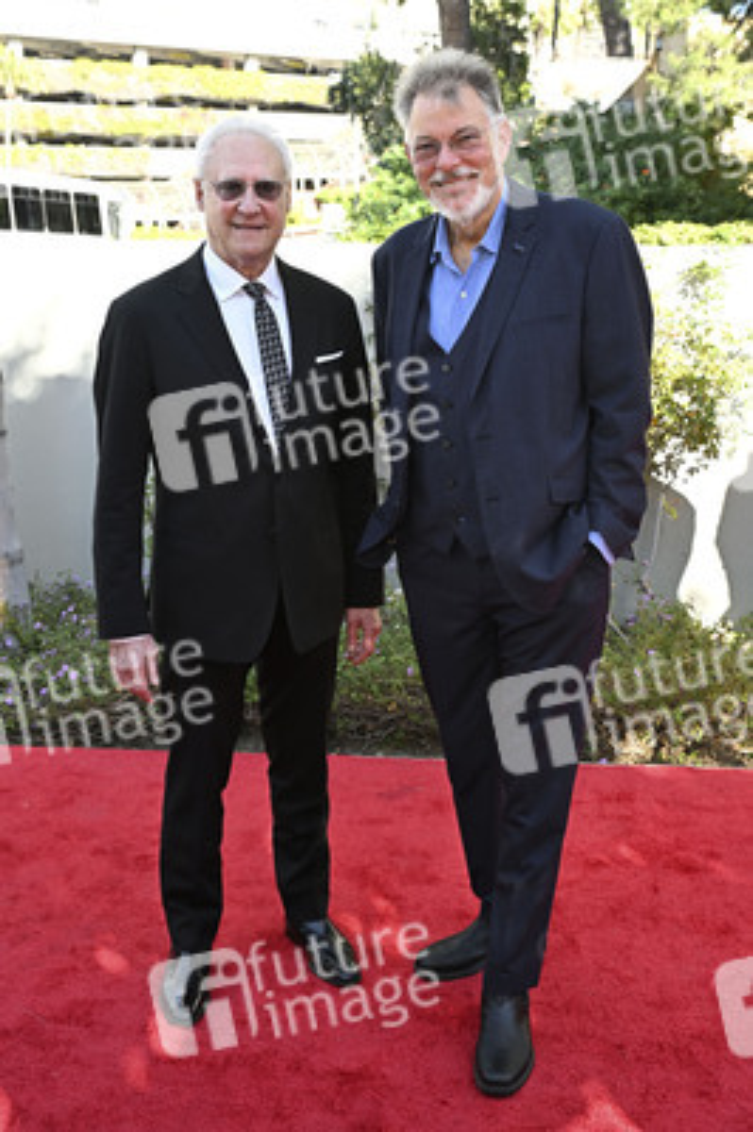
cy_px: 566
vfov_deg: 53.2
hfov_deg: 36.8
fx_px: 1131
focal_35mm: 36
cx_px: 376
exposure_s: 1/320
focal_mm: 36
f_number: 5.6
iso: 640
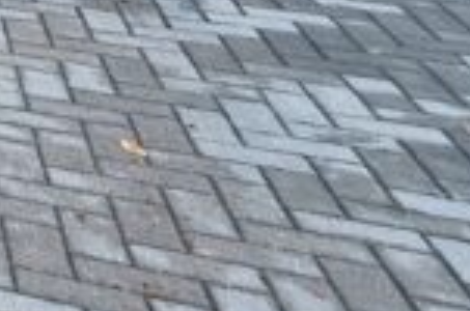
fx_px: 1329
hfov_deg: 12.6
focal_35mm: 102
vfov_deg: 10.0
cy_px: -627
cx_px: -803
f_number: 4
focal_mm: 10
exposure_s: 1/150
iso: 200
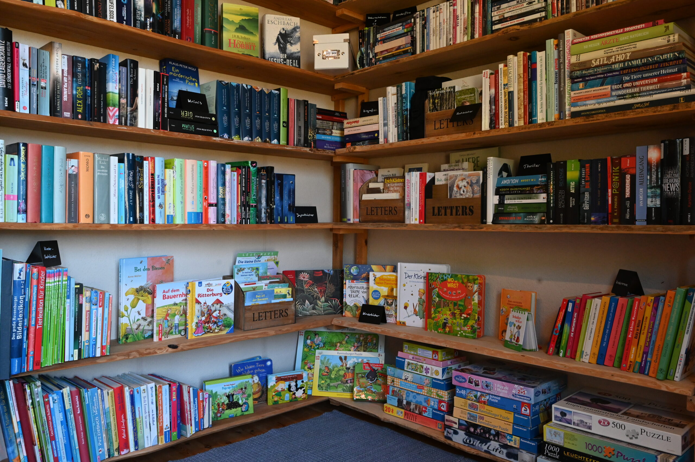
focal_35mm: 28
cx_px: 348
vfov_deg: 47.1
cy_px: 231
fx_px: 531
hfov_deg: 66.5
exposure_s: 1/100
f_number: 10
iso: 4000
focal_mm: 27.5
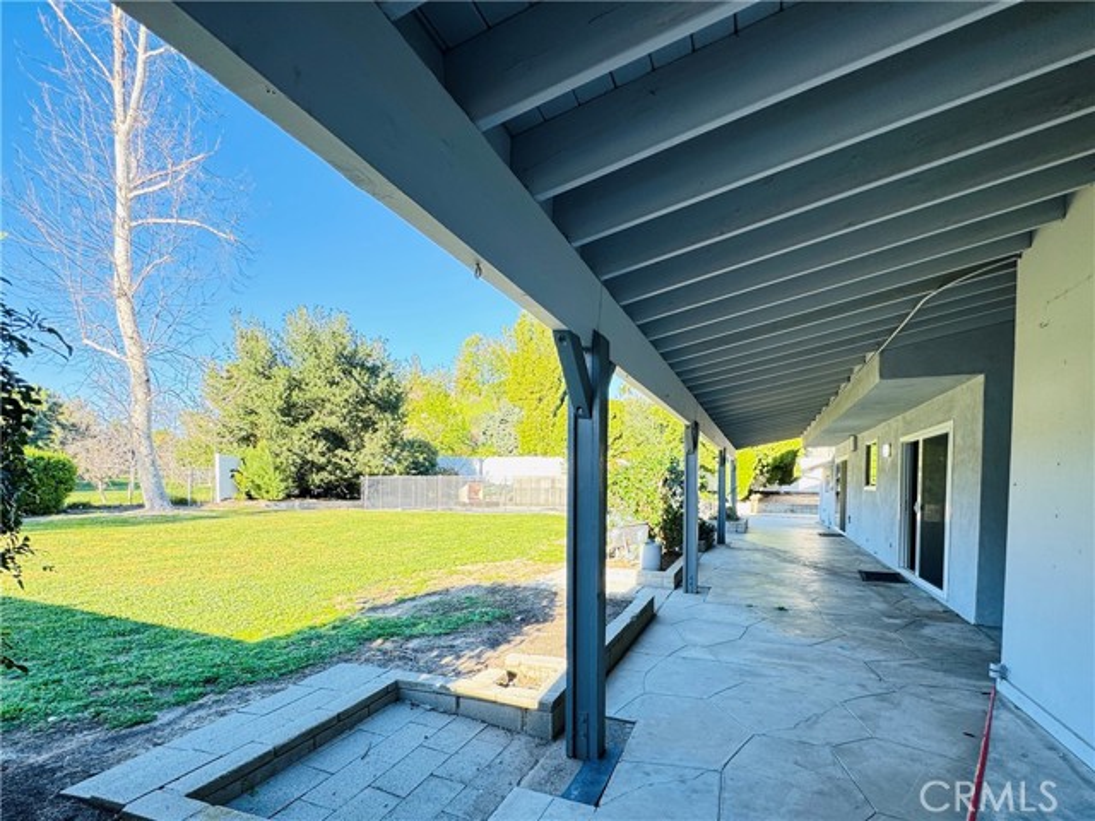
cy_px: 410
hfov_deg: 102.1
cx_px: 548
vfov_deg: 85.7
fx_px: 443
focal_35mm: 14
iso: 40
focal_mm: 2.22
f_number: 2.2
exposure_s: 1/118
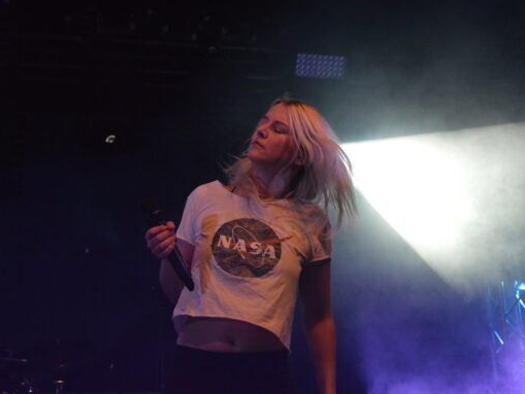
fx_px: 1001
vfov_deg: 22.2
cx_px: 229
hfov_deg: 29.4
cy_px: 196
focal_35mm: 66
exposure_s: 1/250
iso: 3200
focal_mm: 40
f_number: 5.3
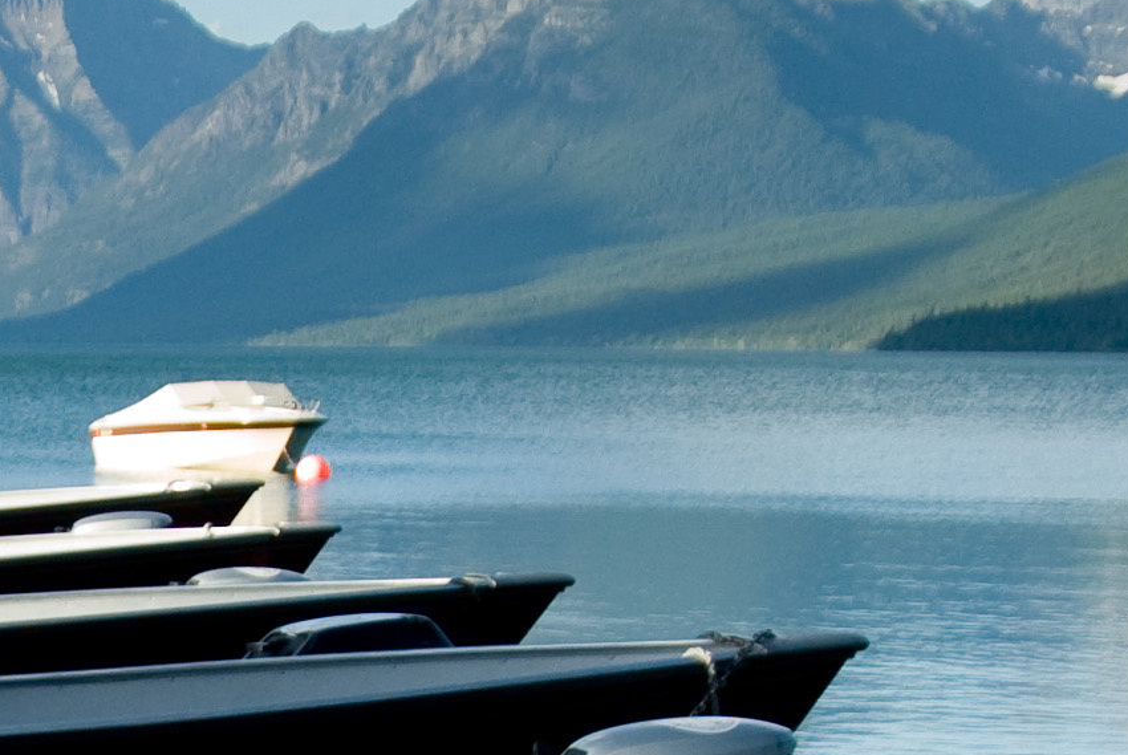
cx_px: -414
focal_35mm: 164
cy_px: 851
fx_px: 5145
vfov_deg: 8.3
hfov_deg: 12.1
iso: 200
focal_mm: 24
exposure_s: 1/640
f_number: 4
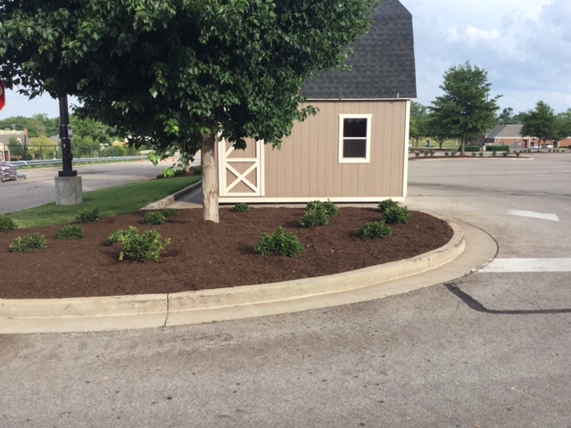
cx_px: 286
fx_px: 511
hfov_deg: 58.4
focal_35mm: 31
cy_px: 214
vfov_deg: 45.4
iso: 25
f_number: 2.4
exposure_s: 1/473
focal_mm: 3.3
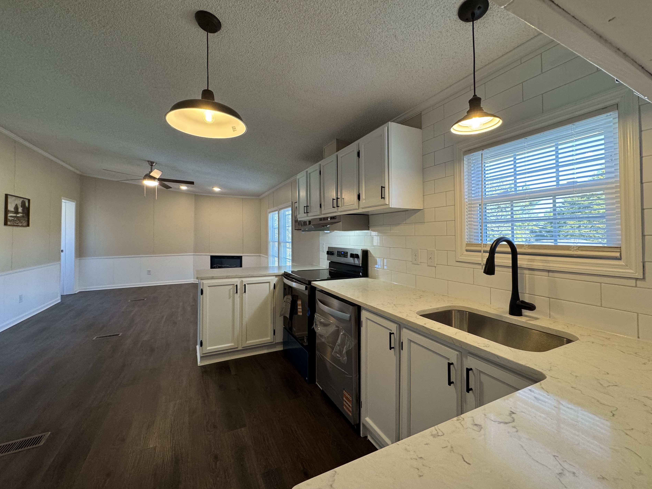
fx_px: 283
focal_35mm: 15
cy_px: 231
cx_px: 331
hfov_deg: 98.2
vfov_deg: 81.7
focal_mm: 2.22
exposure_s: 1/120
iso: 200
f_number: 2.2
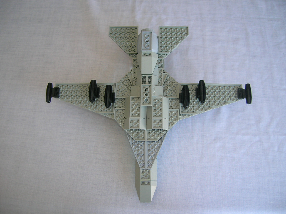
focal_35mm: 34
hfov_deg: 54.0
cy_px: 107
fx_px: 281
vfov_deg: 41.8
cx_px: 143
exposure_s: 1/61.8
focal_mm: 5.7
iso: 50
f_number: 2.9
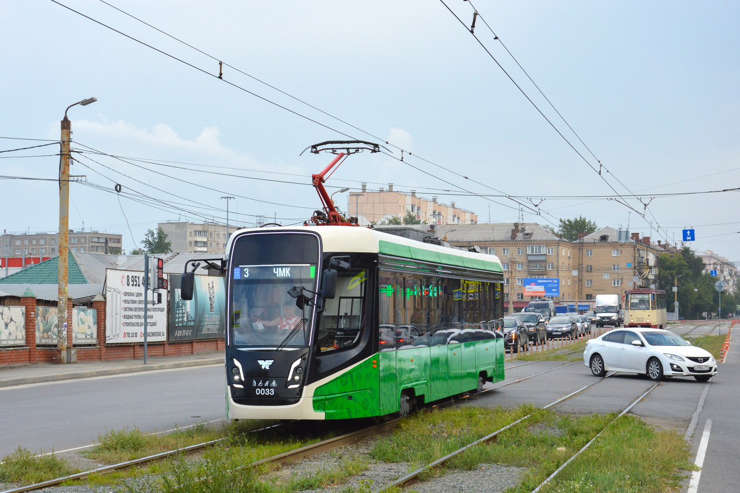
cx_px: 370
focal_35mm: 72
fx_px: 1480
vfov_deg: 18.9
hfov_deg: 28.1
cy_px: 246
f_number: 7.1
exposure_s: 1/400
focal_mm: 48
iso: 400
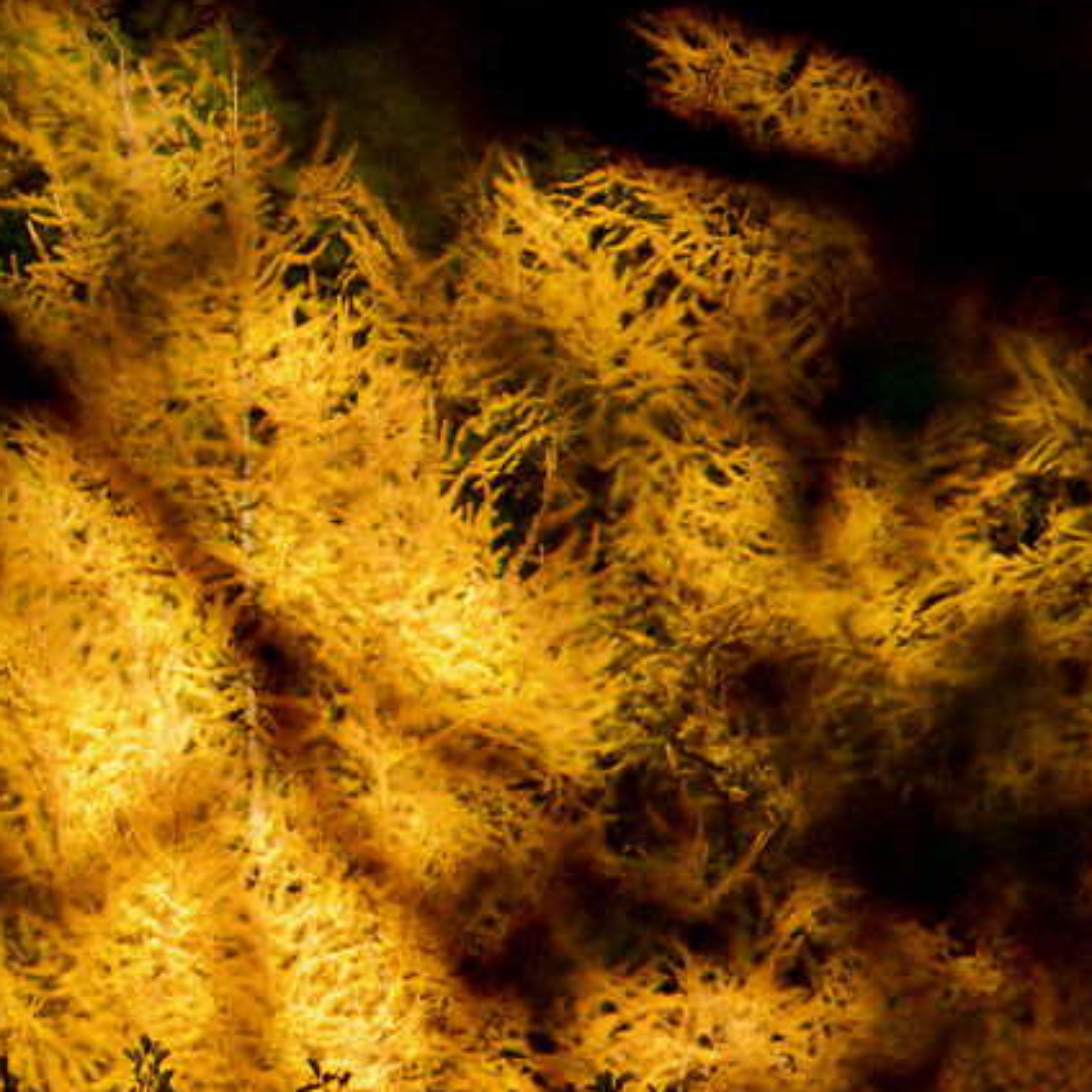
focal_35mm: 1442
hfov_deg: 1.2
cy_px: 773
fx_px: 51465
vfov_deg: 1.2
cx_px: -796
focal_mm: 300
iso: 100
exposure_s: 1/350
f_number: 5.6
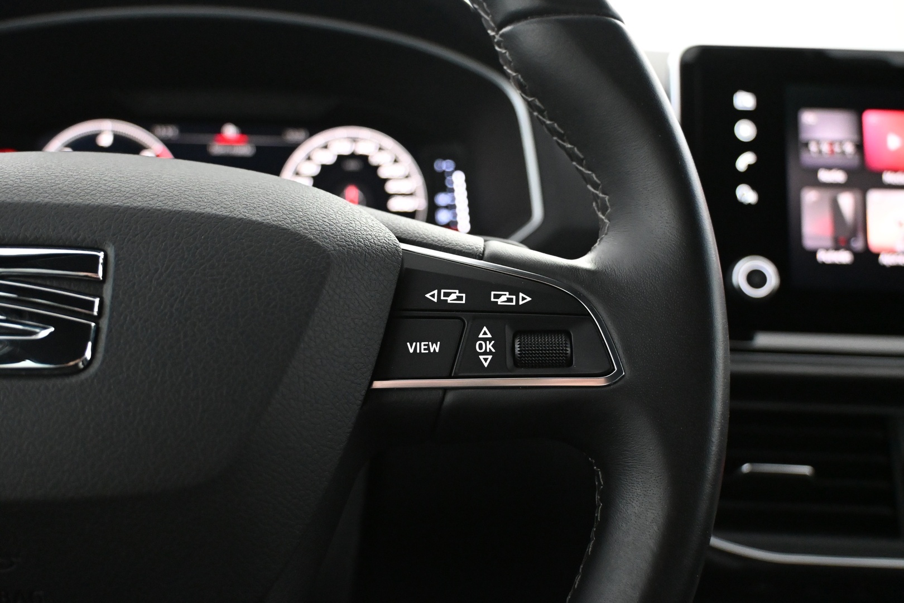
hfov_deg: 53.1
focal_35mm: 36
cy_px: 302
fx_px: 904
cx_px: 452
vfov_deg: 36.9
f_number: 4.2
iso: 5600
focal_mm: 24
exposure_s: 1/40
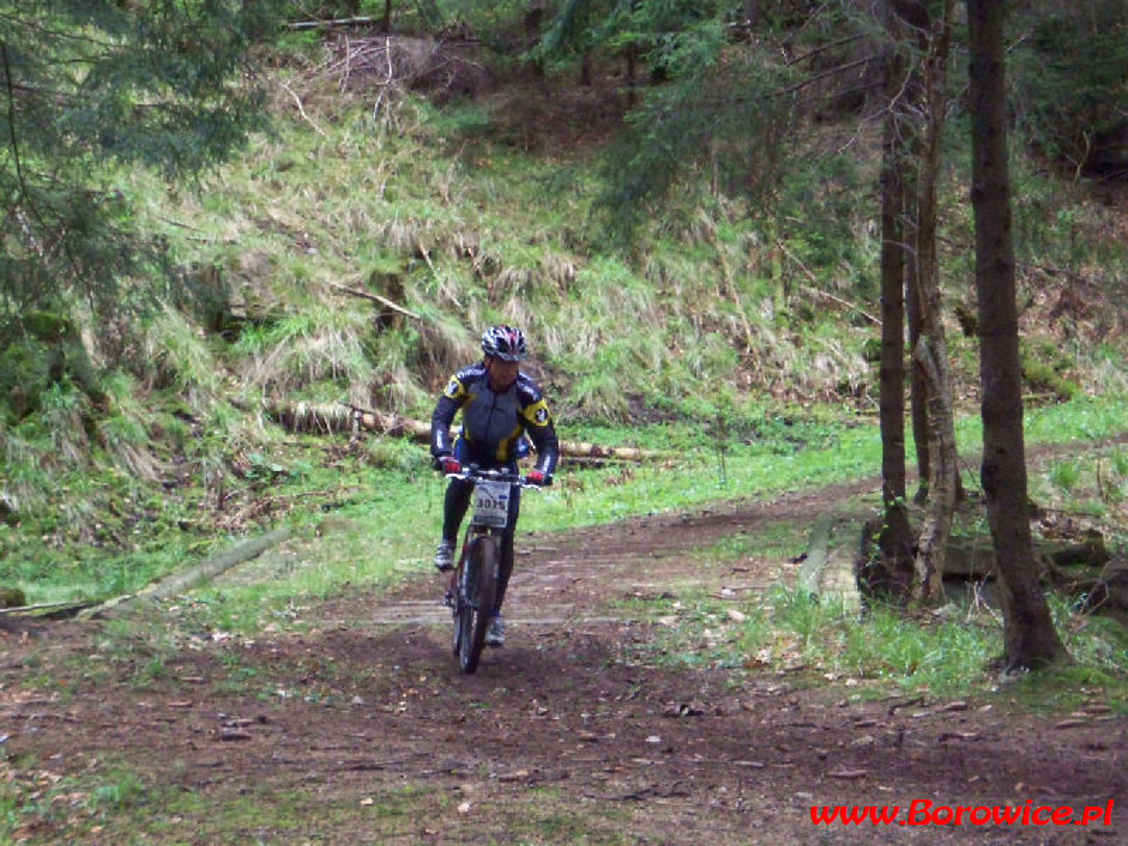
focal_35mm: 117
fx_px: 3813
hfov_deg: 16.8
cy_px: 423
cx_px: 564
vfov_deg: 12.7
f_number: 4.4
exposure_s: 1/125
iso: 400
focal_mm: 19.2
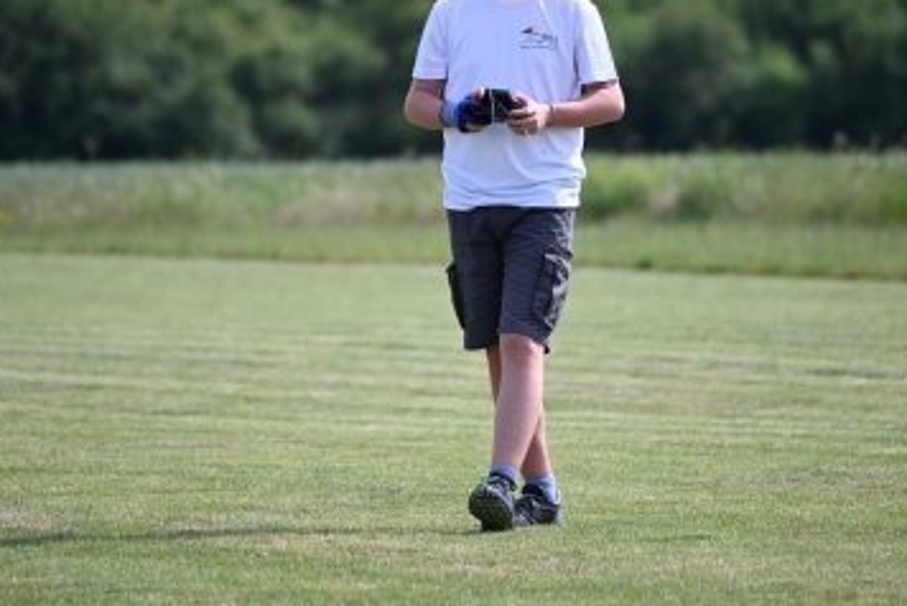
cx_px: 473
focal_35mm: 558
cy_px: 255
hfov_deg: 3.7
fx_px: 14070
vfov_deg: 2.5
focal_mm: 400
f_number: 6.3
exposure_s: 1/1000
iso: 320
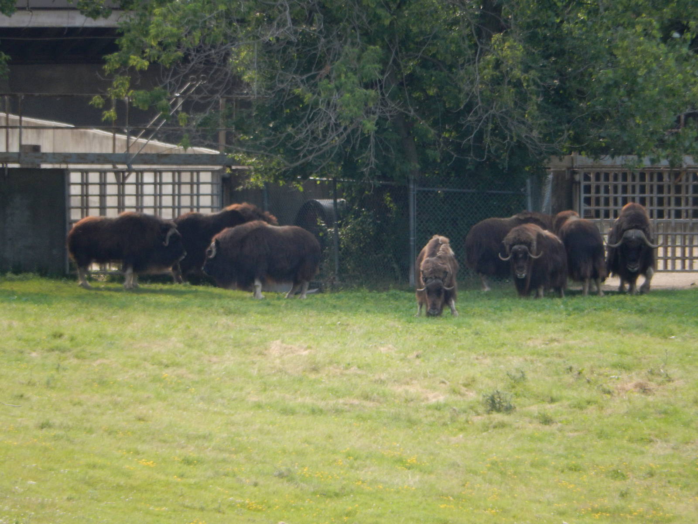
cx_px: 349
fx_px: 11090
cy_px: 262
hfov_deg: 3.6
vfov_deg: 2.7
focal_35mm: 550
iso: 220
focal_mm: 99
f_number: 6.3
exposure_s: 1/250
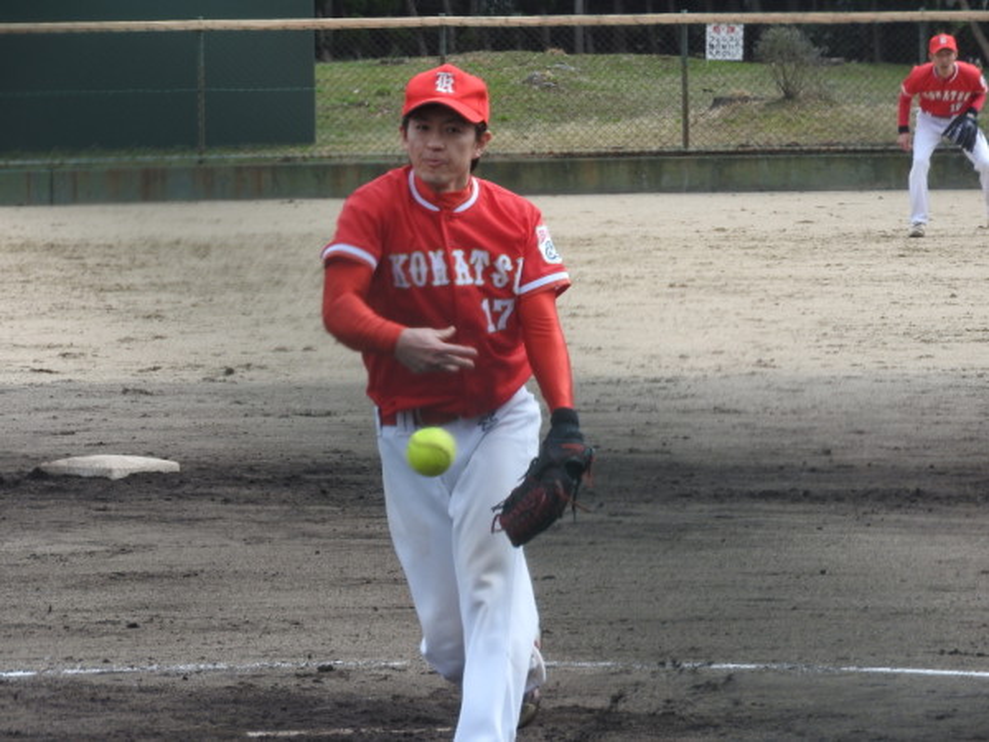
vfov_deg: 4.5
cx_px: 494
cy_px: 371
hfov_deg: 6.0
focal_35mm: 330
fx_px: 9428
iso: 100
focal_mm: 59.1
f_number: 5.5
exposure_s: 1/320
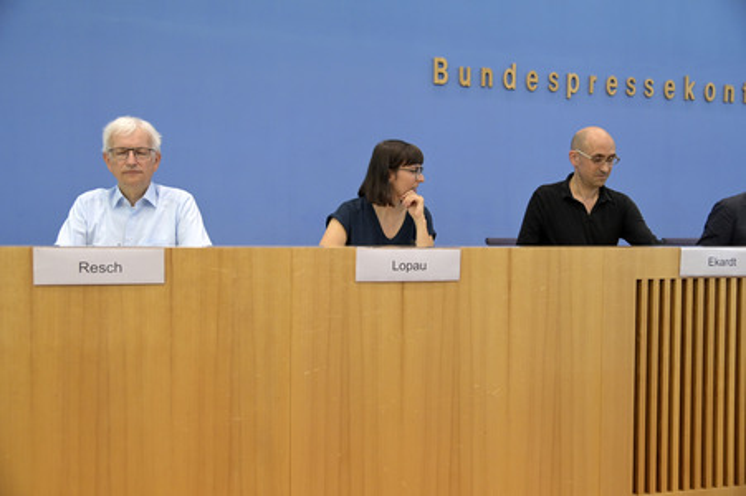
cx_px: 373
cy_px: 248
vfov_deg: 41.1
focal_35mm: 32
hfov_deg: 58.8
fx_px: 663
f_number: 4
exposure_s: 1/1250
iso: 4000
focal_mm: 32
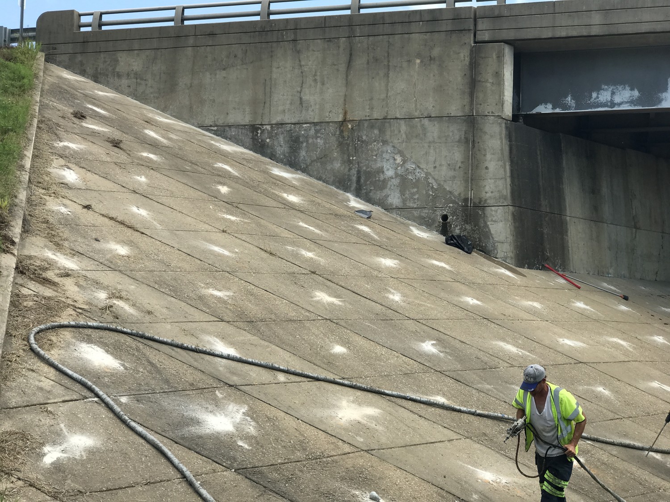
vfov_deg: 25.7
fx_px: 1103
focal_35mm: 57
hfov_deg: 33.8
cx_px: 335
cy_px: 251
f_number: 2.8
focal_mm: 6.6
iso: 20
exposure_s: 1/523
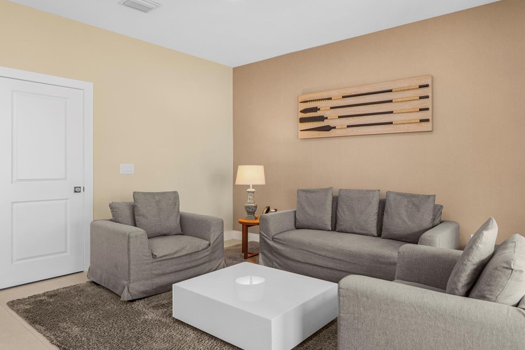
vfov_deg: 57.1
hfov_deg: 78.0
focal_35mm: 22
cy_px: 156
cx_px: 306
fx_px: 321
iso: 500
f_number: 2
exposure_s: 1/30
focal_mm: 12
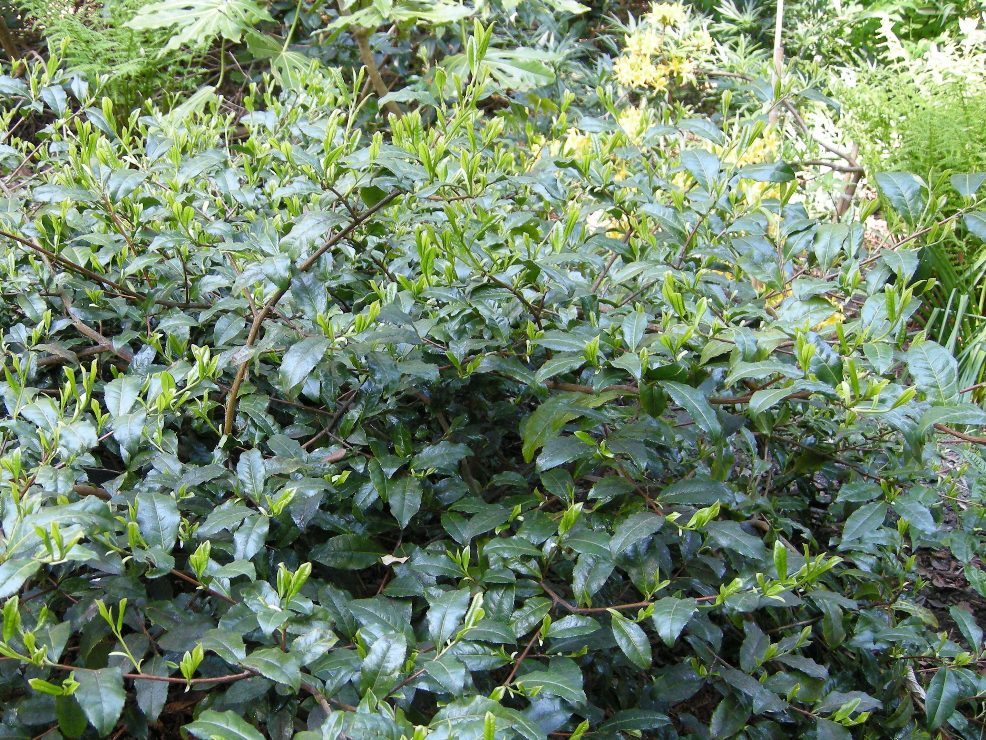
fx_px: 1396
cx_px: 348
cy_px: 468
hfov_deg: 38.6
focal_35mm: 49
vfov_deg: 29.5
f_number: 2.7
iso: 112
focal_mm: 7.5
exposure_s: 1/51.5
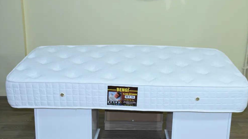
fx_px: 316
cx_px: 126
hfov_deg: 42.9
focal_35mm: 48
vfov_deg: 24.9
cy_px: 81
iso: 640
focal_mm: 30
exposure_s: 1/30
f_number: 8
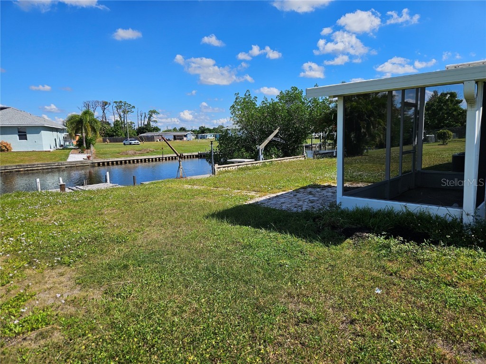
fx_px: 323
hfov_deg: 73.9
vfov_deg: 58.9
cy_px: 182
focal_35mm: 23
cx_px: 243
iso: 25
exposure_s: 1/2537
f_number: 1.8
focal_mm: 5.4
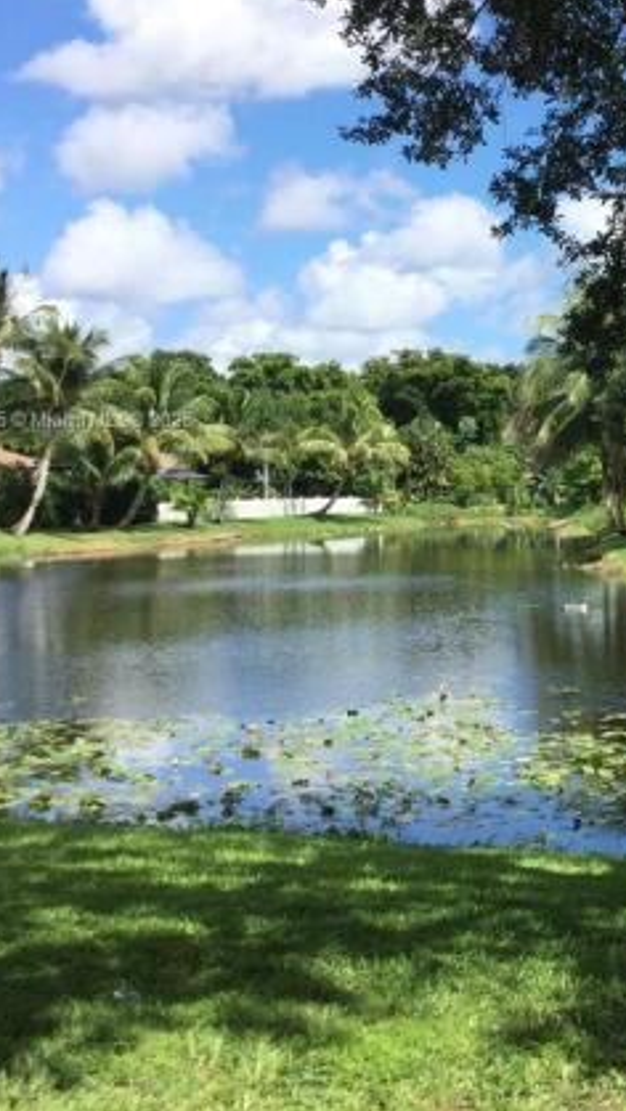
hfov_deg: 20.1
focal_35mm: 58
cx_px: 618
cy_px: 422
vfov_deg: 35.8
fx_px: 1710
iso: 25
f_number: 2.4
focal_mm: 3.3
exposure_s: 1/1072
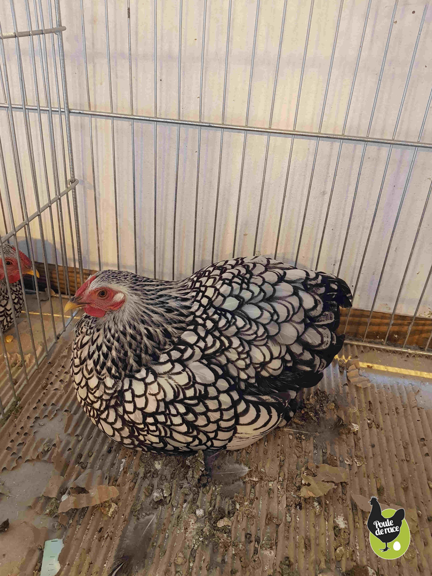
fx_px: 433
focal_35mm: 26
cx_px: 216
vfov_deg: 67.3
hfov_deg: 53.1
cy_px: 288
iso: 160
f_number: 1.7
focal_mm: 4.2
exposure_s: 1/45
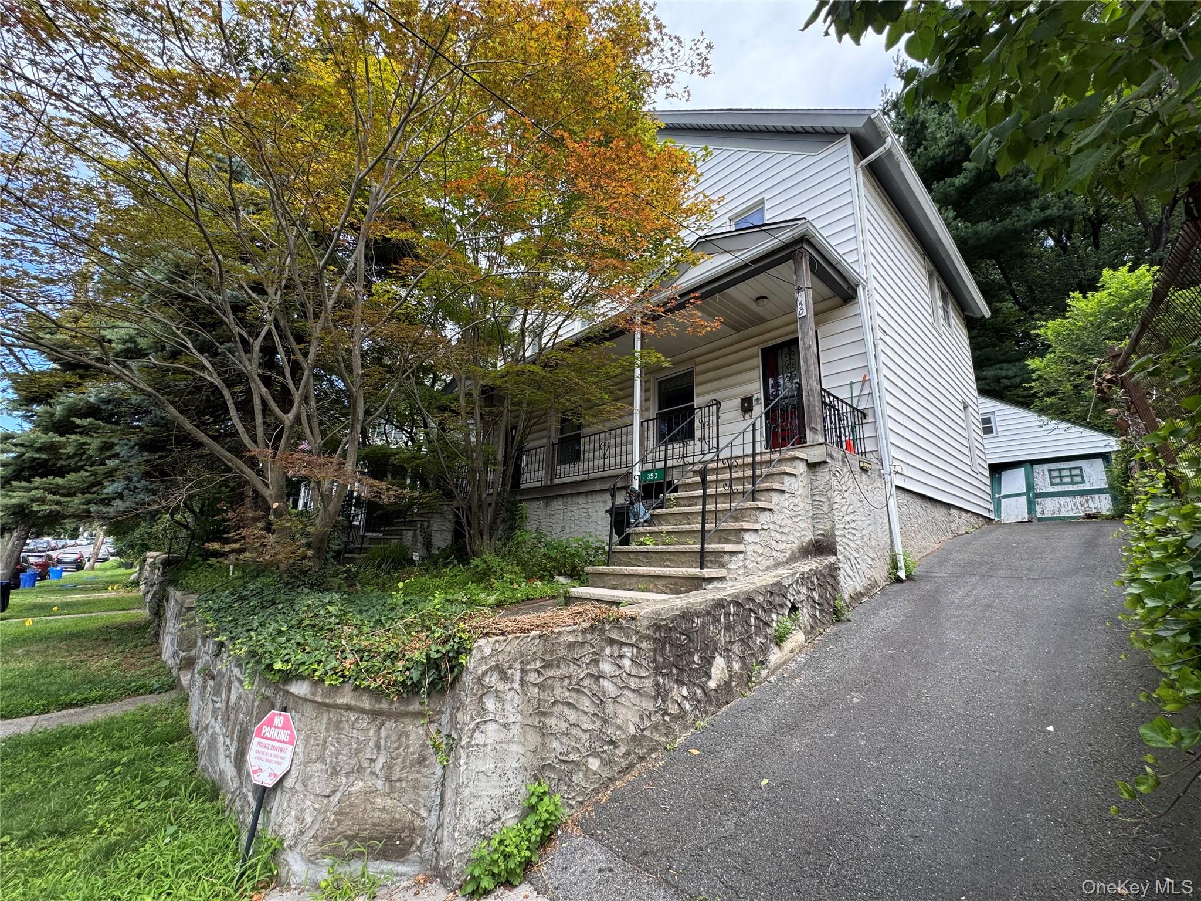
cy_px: 450
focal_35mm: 14
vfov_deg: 85.7
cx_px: 600
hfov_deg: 102.1
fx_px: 486
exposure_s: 1/329
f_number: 2.2
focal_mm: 2.22
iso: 40
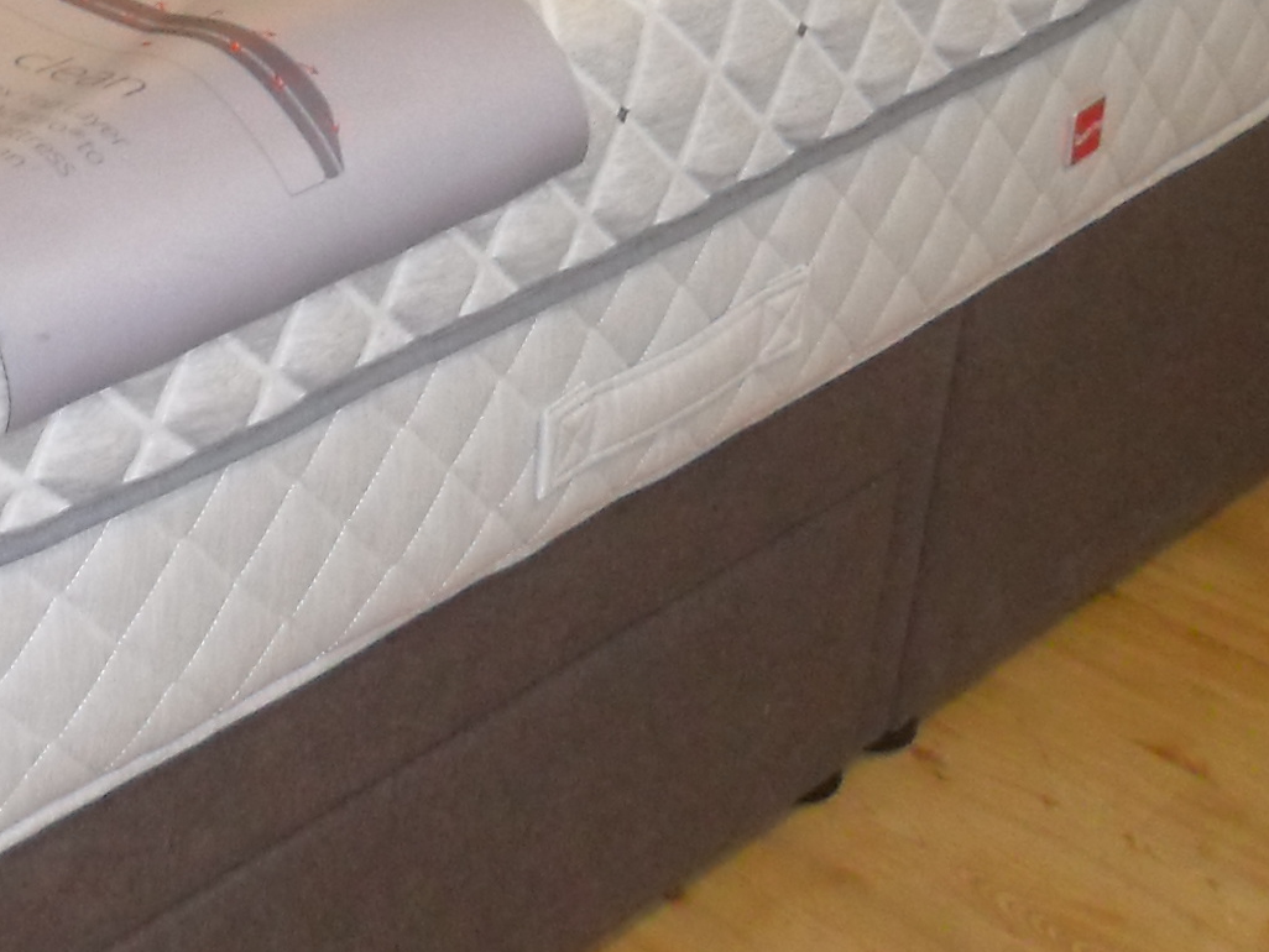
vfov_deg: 14.8
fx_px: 3520
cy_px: -258
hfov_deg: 20.0
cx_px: 124
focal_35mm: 96
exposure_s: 1/45
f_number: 3.5
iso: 240
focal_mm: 4.9
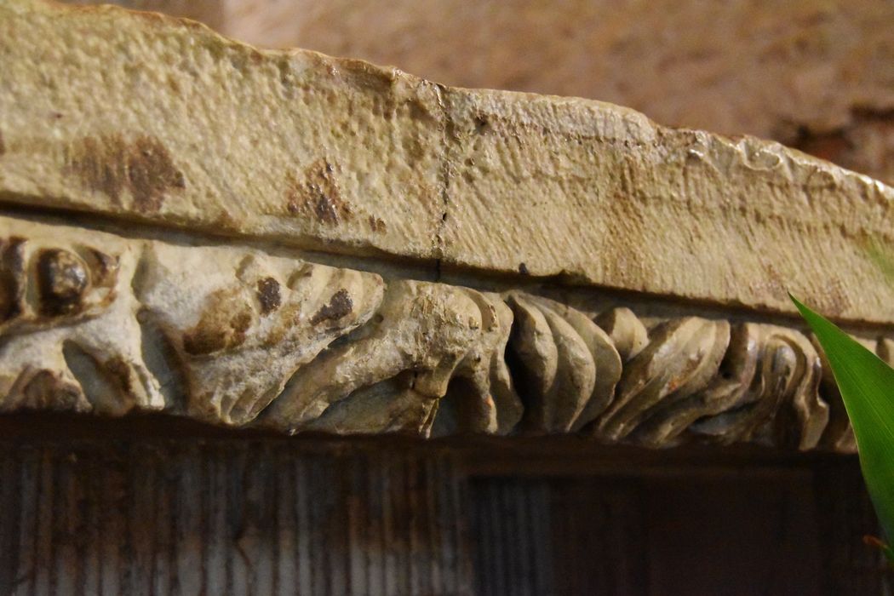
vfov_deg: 25.8
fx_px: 1304
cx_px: 447
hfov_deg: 37.9
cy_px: 298
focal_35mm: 52
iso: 12800
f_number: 4.5
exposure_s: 1/50
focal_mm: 35
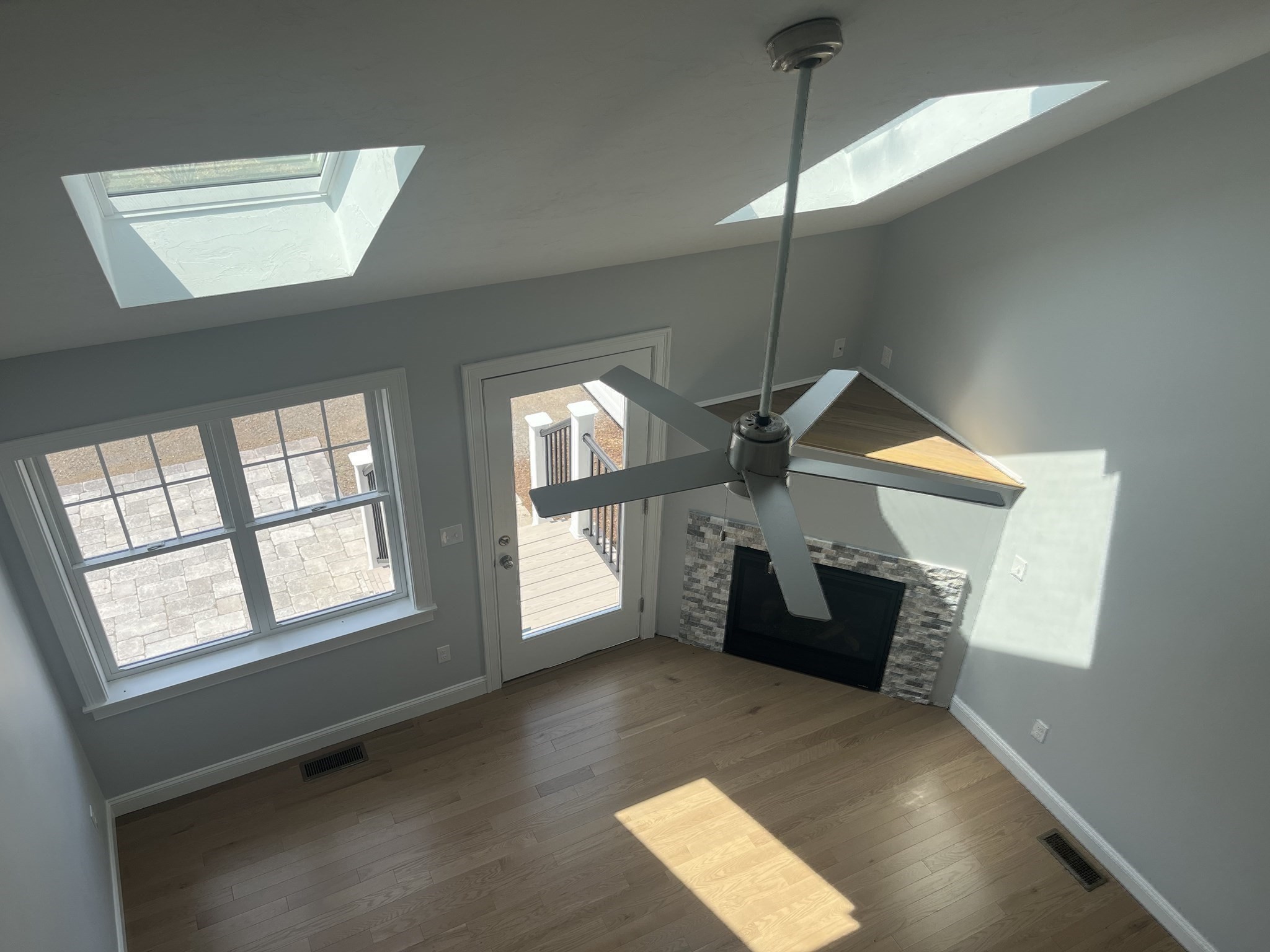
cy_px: 476
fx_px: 954
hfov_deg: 67.3
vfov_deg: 53.1
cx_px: 635
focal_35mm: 26
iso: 50
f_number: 1.6
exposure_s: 1/1151
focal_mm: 5.1
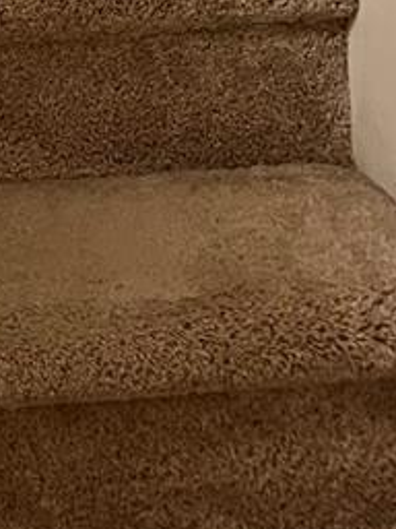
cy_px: -581
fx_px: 1861
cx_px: -190
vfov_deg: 13.5
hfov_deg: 11.7
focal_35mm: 122
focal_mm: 5.1
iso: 400
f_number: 1.6
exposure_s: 1/40
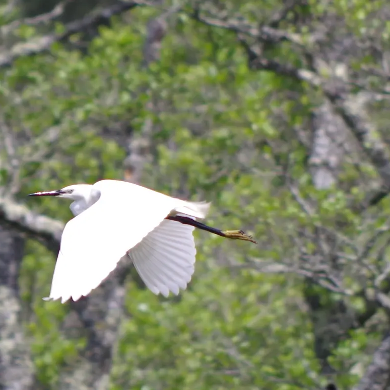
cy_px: 195
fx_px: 7368
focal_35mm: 578
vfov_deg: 3.0
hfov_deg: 3.0
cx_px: 124
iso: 400
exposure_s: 1/800
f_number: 7.1
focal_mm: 300
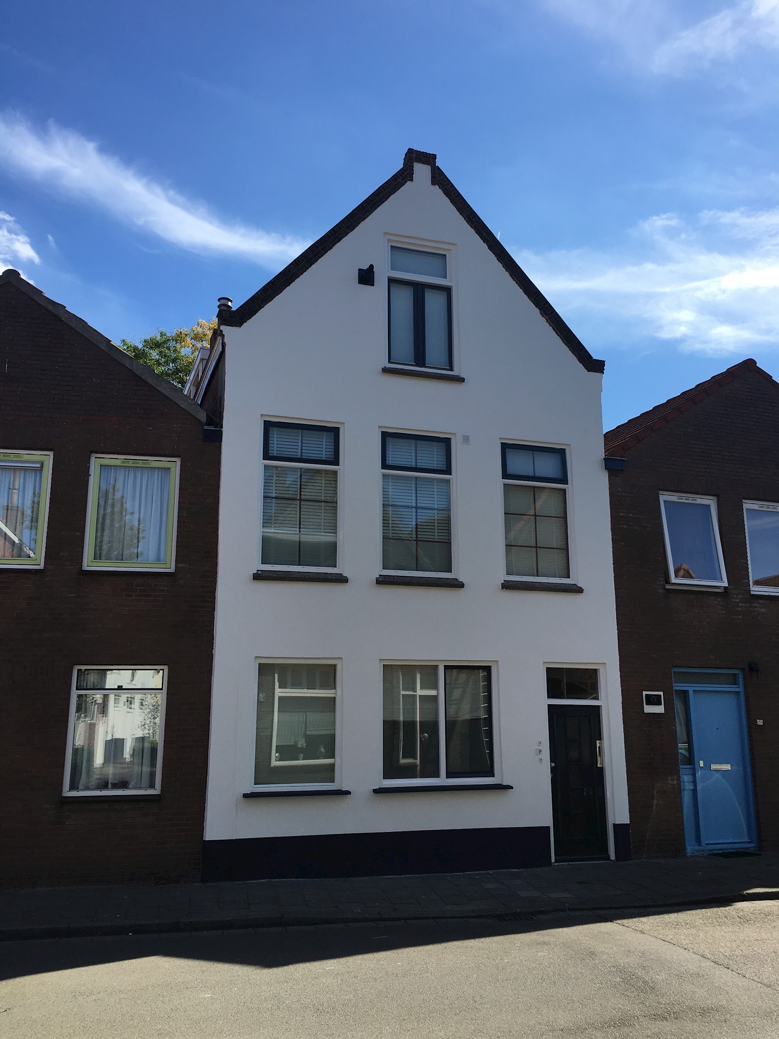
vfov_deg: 61.7
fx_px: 870
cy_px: 520
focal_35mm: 29
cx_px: 390
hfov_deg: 48.2
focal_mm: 4.15
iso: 25
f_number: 2.2
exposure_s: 1/1326
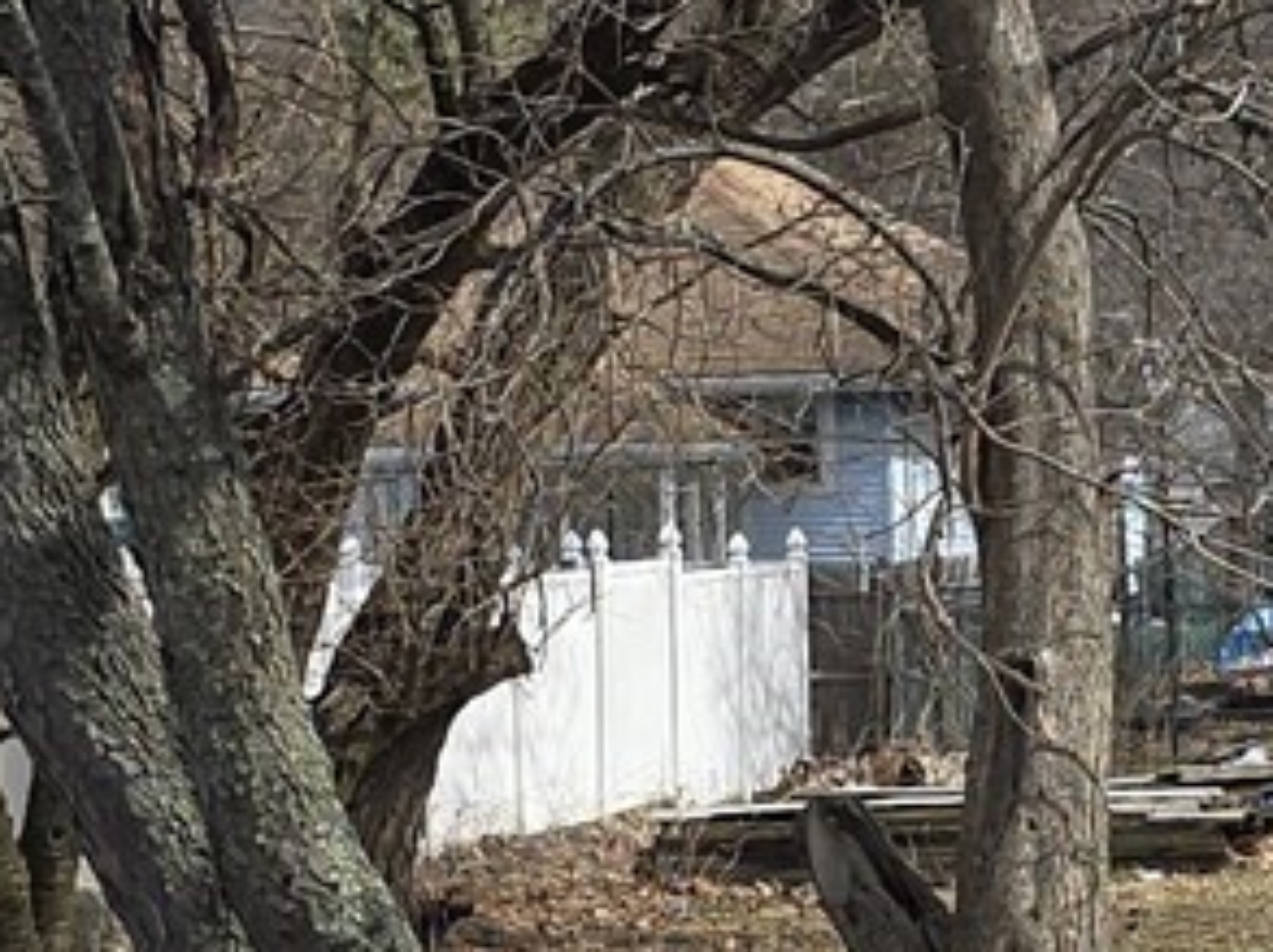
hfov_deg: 12.2
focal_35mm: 161
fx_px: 5913
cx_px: 1138
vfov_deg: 9.2
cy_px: 822
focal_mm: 6.3
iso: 12
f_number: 1.7
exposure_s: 1/765
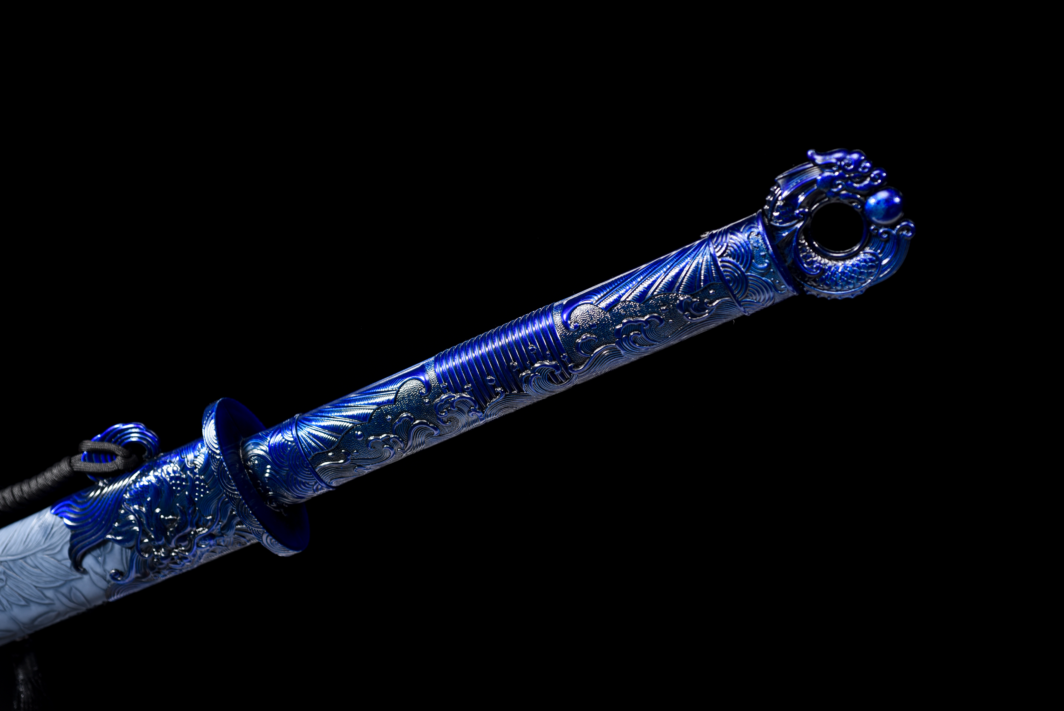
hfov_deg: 33.4
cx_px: 532
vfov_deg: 22.6
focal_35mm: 60
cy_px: 356
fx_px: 1774
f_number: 7.1
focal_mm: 60
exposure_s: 1/100
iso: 100
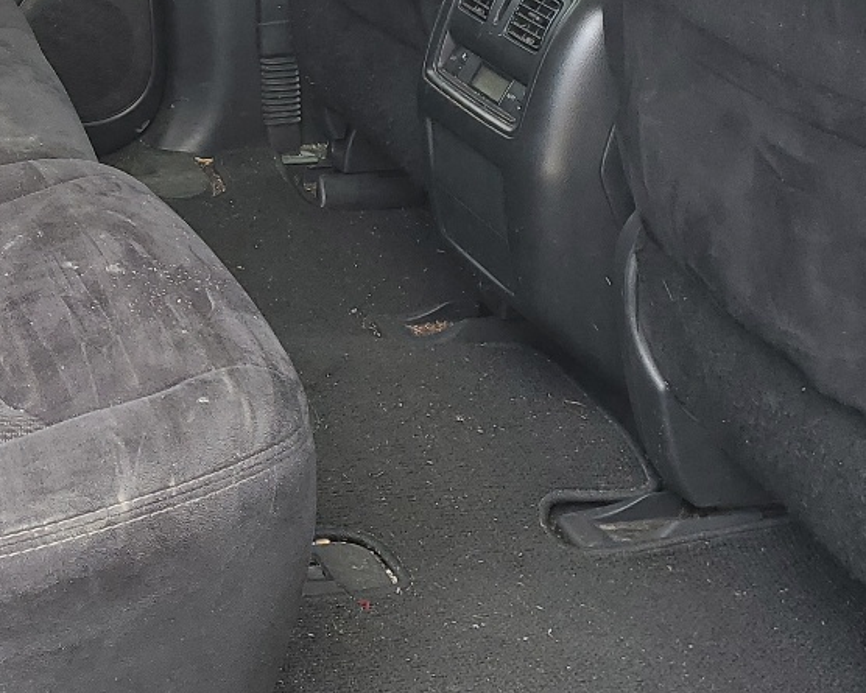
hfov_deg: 24.1
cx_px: -125
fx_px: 1871
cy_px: 55
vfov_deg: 20.5
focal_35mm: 73
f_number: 1.5
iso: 50
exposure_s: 1/122
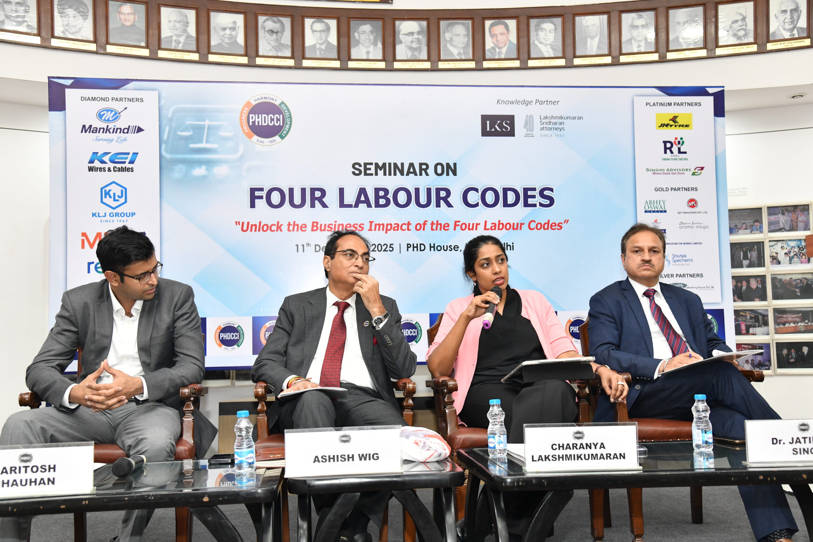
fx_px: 858
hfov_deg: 50.7
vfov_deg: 35.1
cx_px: 406
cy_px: 271
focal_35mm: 38
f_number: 5.6
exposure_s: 1/125
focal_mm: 38
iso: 2000
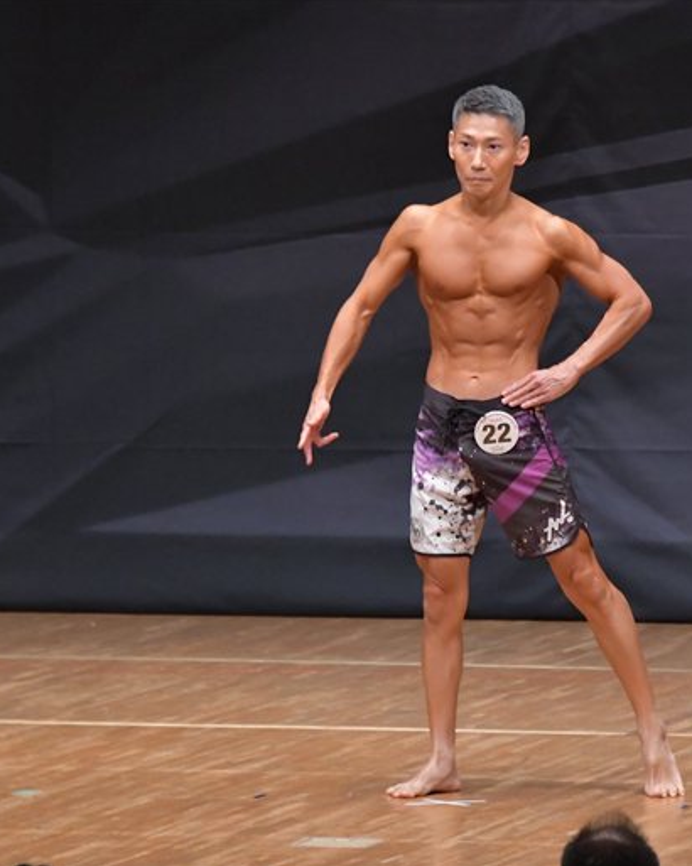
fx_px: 10349
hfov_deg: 3.8
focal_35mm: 404
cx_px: 477
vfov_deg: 4.8
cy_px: 434
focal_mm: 190
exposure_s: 1/400
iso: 6400
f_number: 5.6
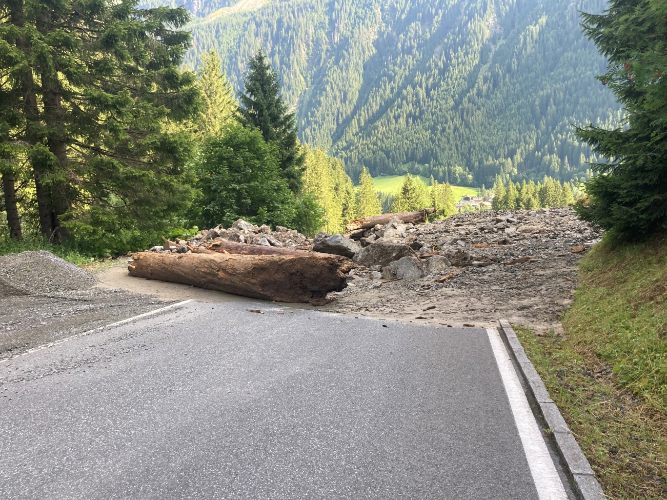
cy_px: 269
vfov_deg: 45.4
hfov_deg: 58.4
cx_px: 327
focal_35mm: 31
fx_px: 597
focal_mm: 3.99
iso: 20
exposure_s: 1/122
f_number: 1.8
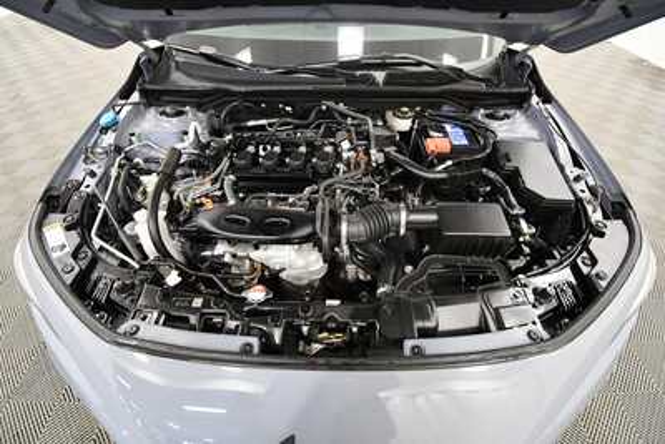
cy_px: 222
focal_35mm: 15
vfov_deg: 77.4
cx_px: 332
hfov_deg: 100.4
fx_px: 277
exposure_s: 1/125
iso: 2500
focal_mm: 10
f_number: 4.5
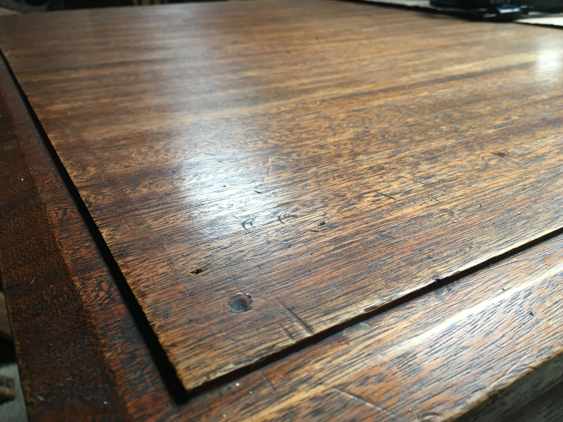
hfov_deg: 61.7
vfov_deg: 48.2
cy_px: 211
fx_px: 472
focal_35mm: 29
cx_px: 282
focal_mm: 4.15
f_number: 2.2
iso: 40
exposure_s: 1/17
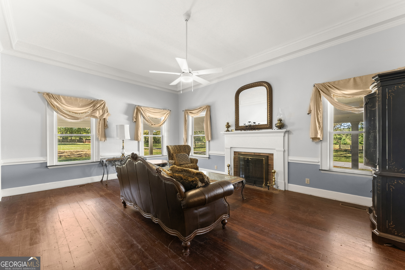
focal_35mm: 14
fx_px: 158
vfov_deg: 81.3
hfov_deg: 104.2
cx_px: 202
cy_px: 135
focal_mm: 14
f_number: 9
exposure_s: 1/3
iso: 800
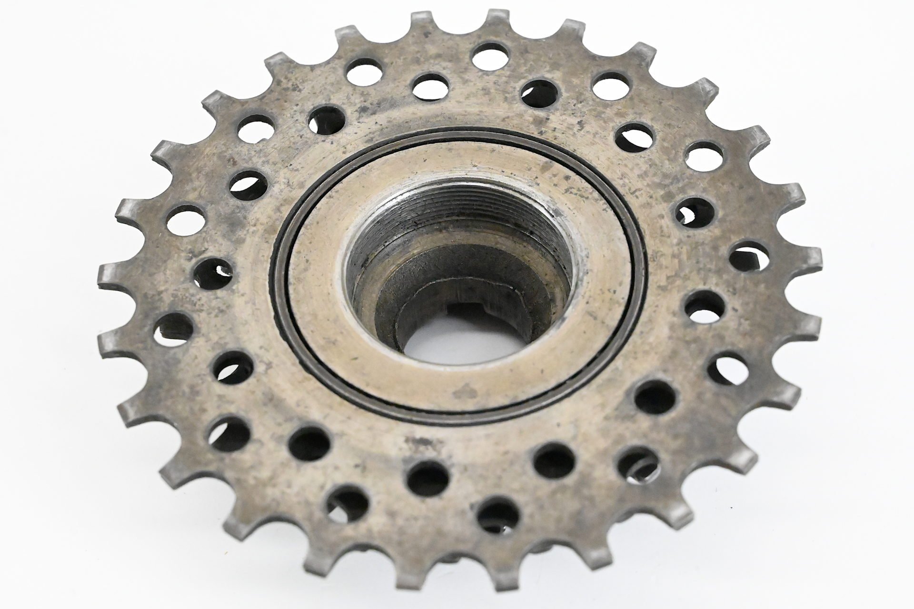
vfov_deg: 19.4
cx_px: 457
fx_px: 1777
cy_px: 304
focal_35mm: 70
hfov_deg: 28.9
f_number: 13
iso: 32000
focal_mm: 70
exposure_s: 1/640
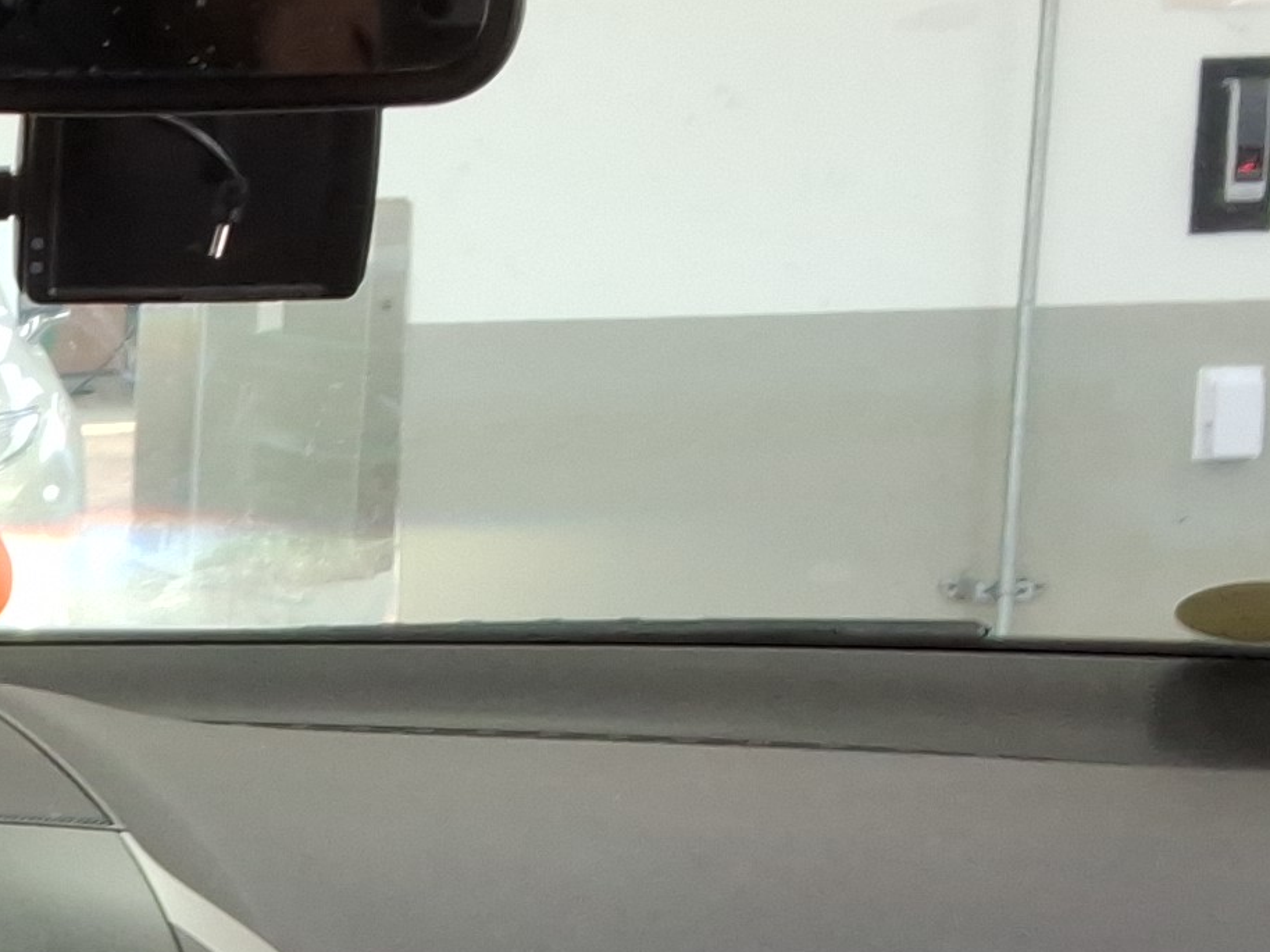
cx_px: -452
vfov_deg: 14.5
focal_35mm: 100
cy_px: 1003
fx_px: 3668
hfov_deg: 18.1
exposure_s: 1/40
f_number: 1.9
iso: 53
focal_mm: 2.91
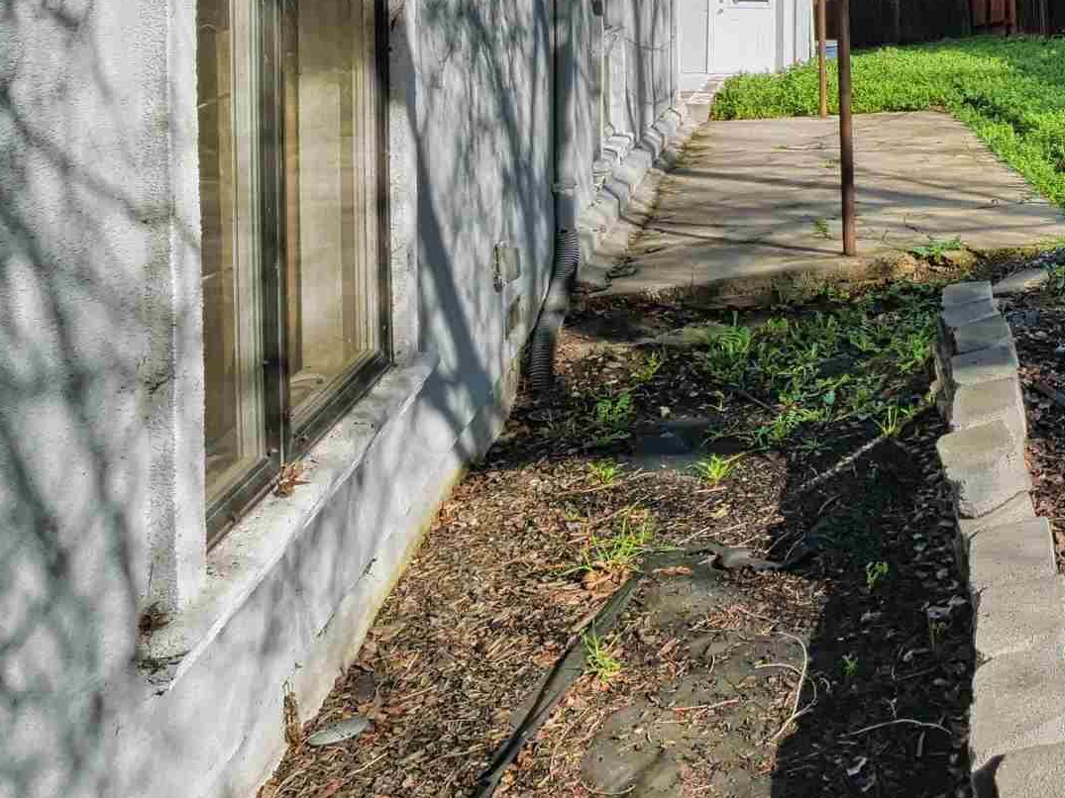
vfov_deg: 33.1
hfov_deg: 37.0
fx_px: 1231
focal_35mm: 40
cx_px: 1246
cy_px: 10
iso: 160
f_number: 9
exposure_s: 1/200
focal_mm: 7
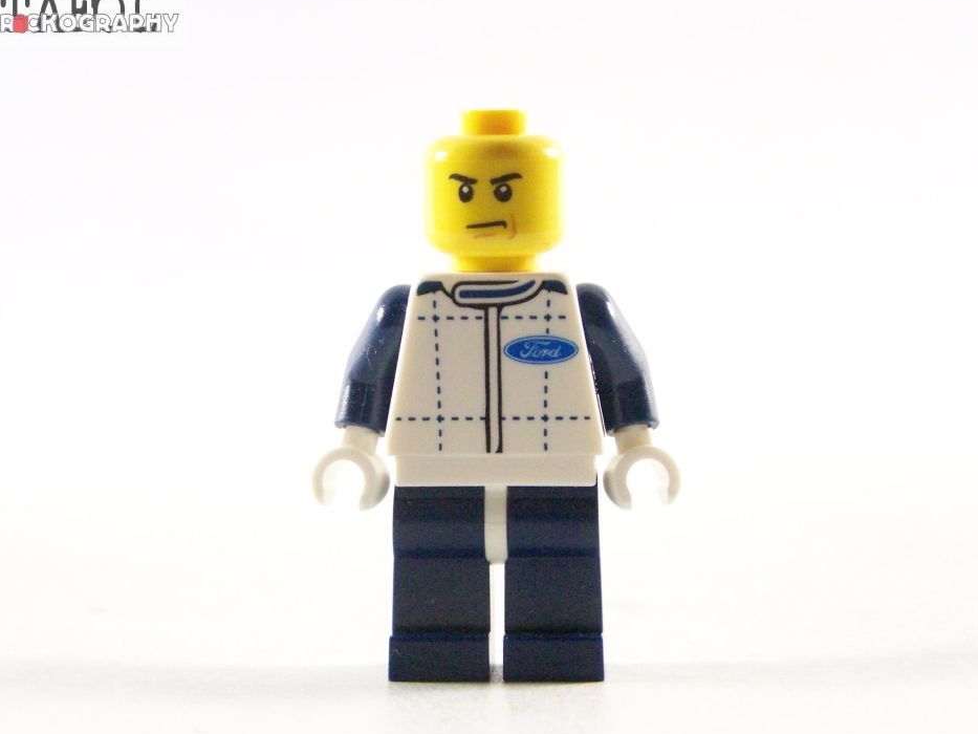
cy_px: 370
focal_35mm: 90
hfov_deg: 21.8
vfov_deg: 16.4
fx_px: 2543
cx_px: 502
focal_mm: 13.7
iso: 400
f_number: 3.2
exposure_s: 1/60
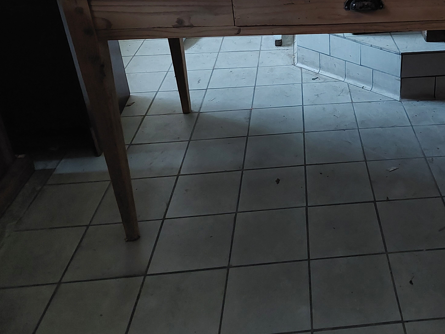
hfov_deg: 46.8
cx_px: 346
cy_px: 80
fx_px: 489
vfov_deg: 36.7
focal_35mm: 38
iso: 800
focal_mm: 5.23
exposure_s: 1/25
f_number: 1.8
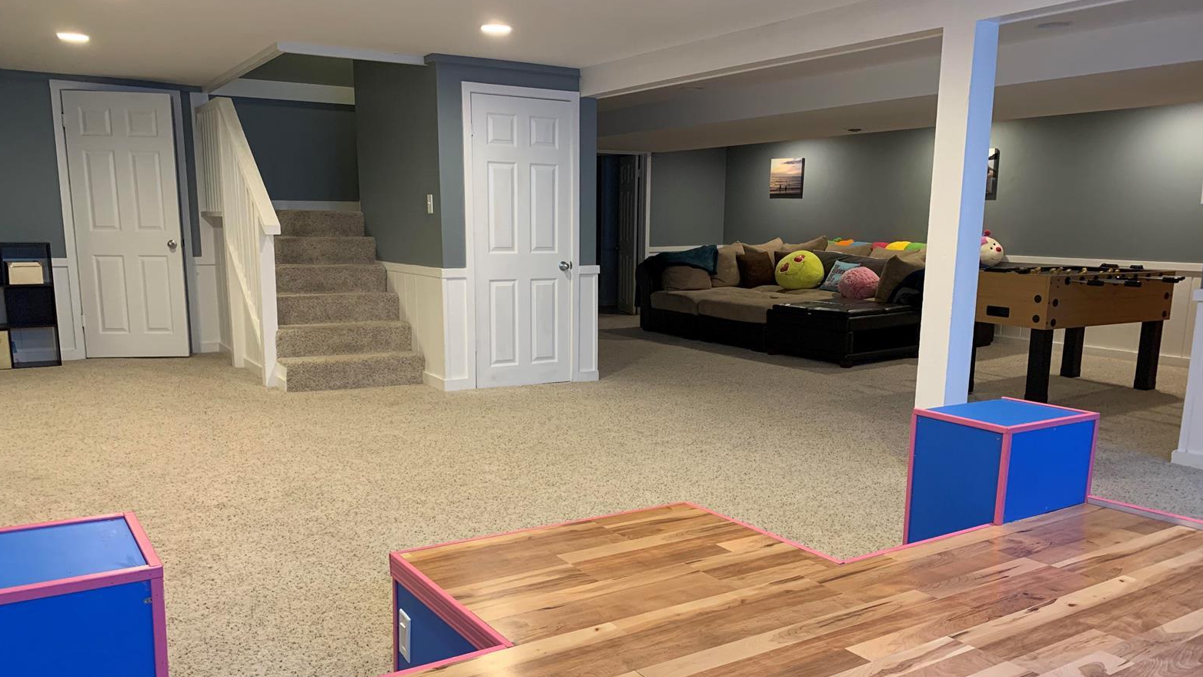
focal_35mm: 29
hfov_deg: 66.1
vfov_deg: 40.0
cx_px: 595
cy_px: 409
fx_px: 925
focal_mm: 4.25
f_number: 1.8
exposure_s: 1/60
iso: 250
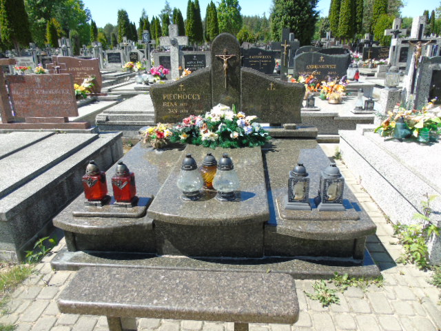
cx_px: 220
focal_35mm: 25
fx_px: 318
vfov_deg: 54.9
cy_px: 166
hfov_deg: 69.4
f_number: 3.4
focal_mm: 4.4
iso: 80
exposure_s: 1/400
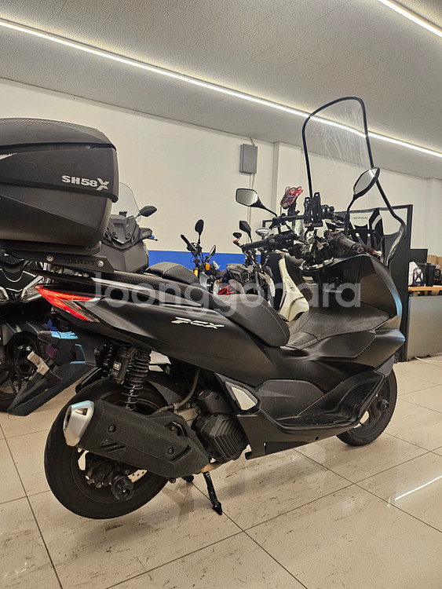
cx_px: 221
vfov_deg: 71.6
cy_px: 294
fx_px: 408
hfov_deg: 56.8
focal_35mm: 24
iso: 200
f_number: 1.8
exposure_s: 1/120
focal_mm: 5
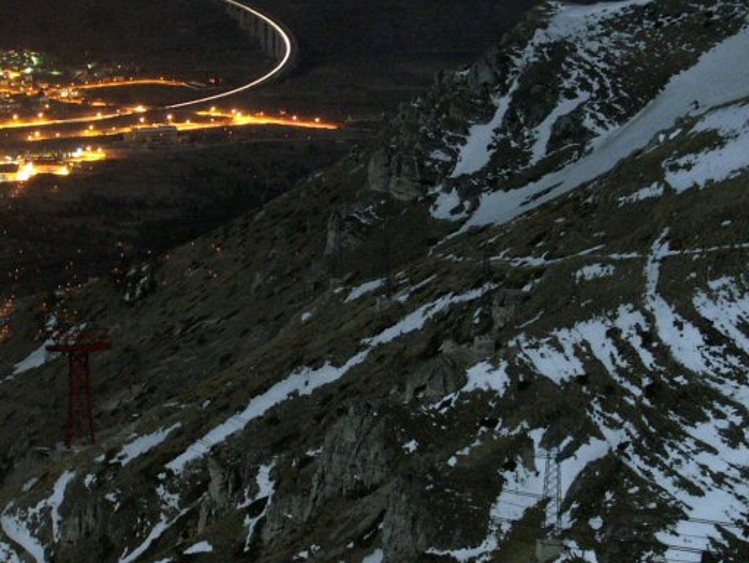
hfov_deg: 12.4
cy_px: 453
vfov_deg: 9.3
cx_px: 250
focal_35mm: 159
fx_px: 3443
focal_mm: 15.73
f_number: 3.2
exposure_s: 30
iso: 100
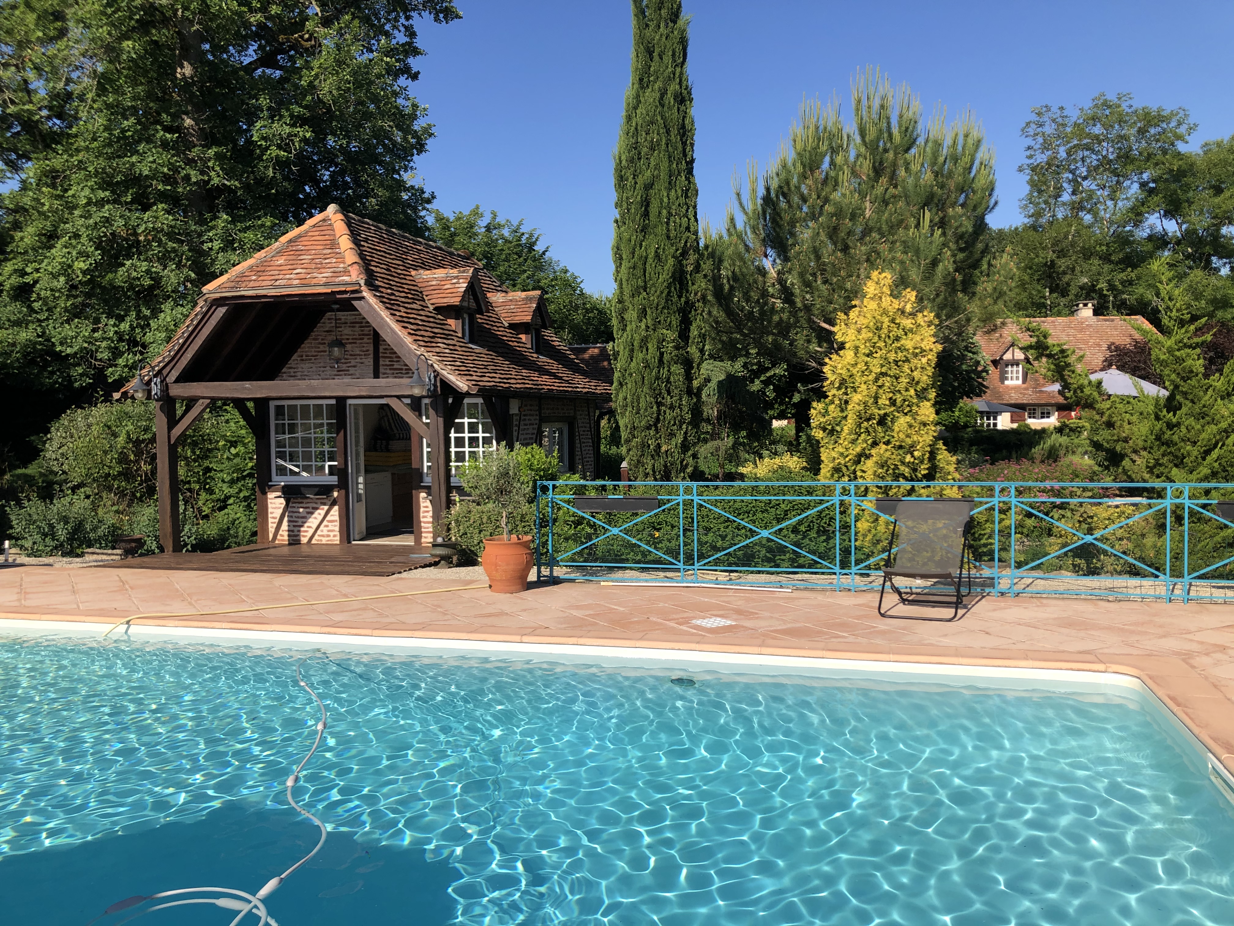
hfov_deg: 63.4
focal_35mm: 28
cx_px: 617
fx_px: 998
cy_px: 463
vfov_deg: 49.7
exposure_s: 1/2288
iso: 20
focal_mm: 3.99
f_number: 1.8
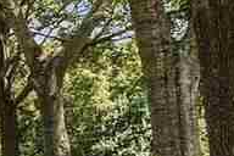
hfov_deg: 10.6
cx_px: -473
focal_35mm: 133
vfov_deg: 10.3
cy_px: 90
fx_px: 864
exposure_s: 1/400
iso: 640
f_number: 10
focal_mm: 20
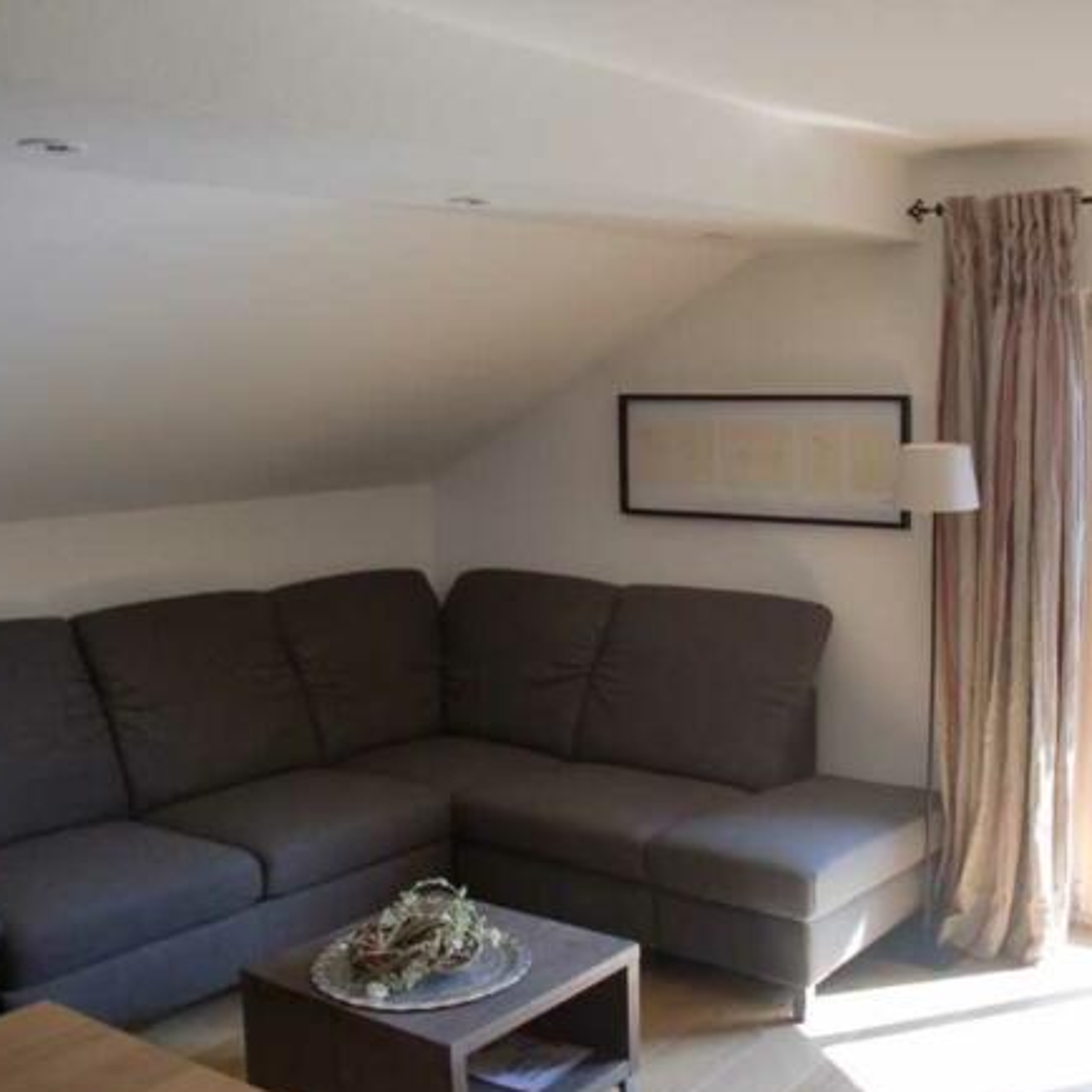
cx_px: 666
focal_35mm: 43
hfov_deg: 39.0
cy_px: 551
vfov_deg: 39.2
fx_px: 1535
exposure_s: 1/80
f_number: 2.8
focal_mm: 6.3
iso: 64
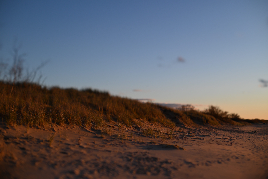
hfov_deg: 39.6
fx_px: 372
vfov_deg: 27.0
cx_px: 134
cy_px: 90
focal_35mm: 50
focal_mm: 50
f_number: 1.4
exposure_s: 1/1600
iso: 100
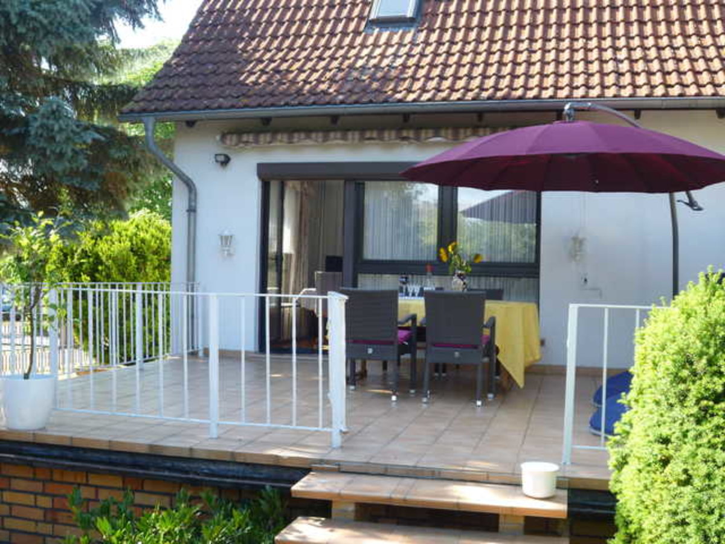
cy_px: 272
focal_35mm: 41
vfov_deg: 35.1
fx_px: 859
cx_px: 362
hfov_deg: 45.8
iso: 80
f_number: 3.6
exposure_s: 1/80
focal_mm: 7.2
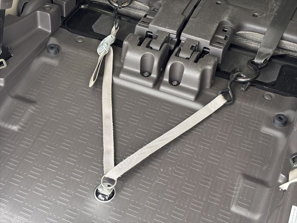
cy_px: 112
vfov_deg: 28.0
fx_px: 446
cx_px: 148
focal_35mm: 52
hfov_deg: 36.8
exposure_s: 1/40
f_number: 1.6
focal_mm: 5.96
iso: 160
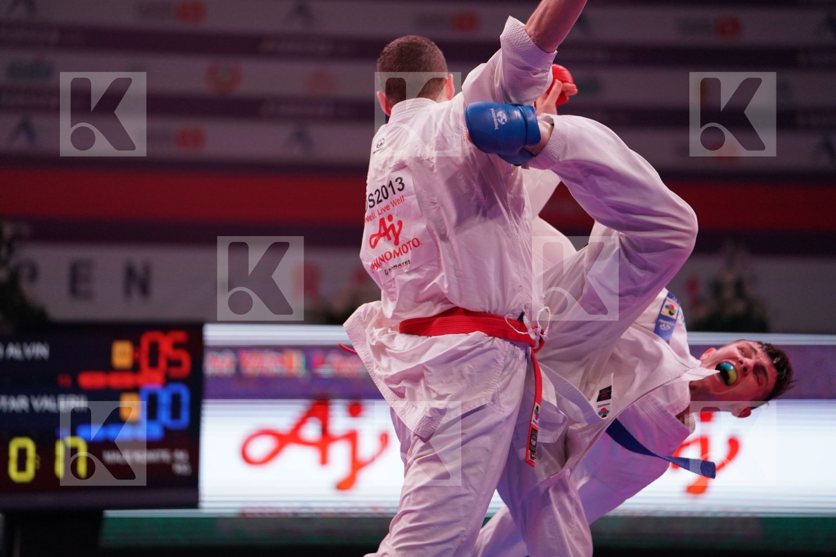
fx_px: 4319
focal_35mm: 186
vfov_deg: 7.4
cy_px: 278
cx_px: 418
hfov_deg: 11.1
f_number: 2.8
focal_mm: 186
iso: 3200
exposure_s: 1/1000
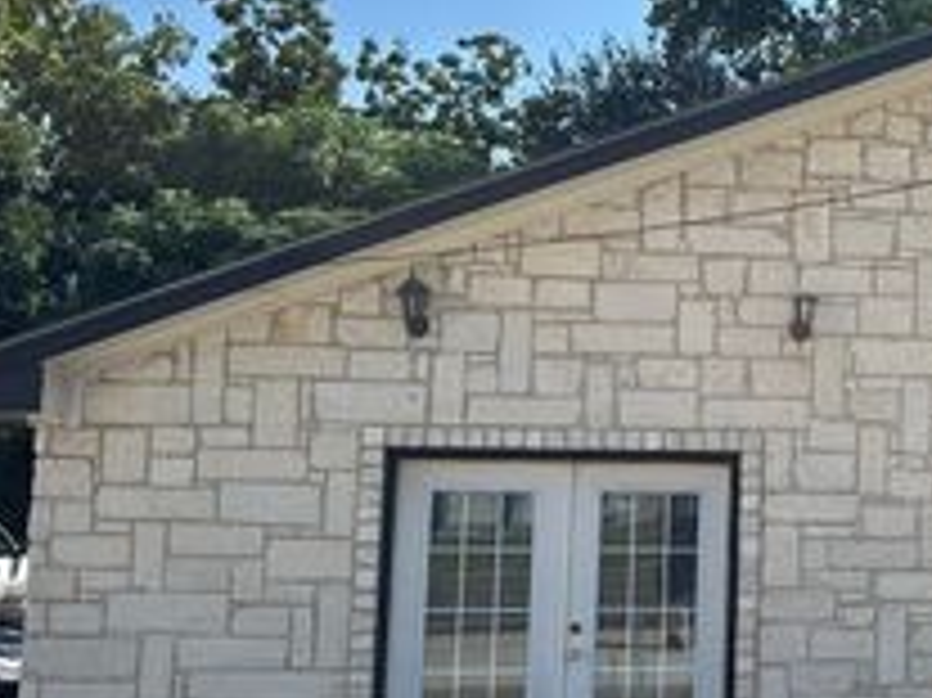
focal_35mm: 58
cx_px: 900
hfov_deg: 31.1
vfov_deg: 25.2
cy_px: 367
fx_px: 1561
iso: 80
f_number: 1.78
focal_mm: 6.86
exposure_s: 1/4545
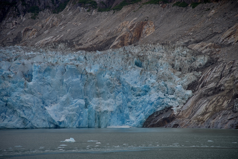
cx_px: 119
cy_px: 80
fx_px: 793
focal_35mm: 120
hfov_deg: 17.1
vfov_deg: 11.4
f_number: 5
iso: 100
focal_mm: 120
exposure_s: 1/250
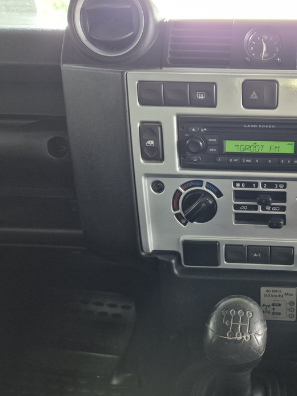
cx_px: 268
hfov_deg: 38.8
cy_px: 198
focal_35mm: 34
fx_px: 389
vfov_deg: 53.9
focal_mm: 5.4
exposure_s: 1/100
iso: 800
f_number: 1.8
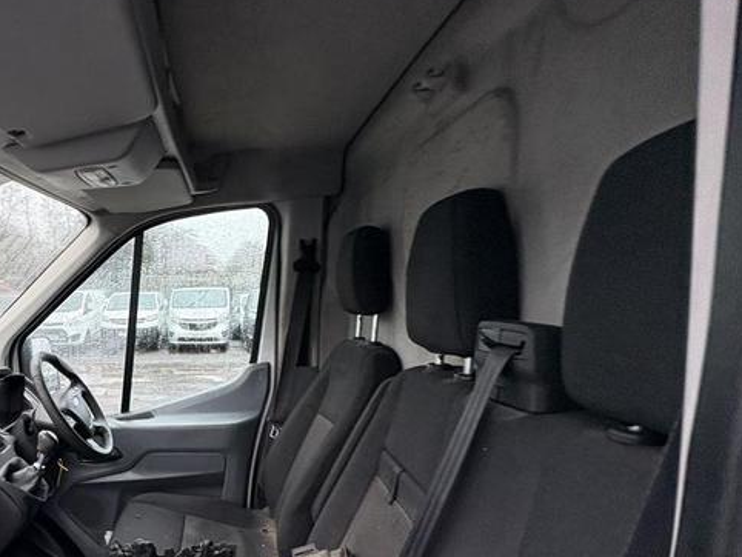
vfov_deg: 51.5
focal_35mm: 26
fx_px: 558
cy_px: 397
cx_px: 85
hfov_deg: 58.3
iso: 160
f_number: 2.2
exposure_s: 1/99
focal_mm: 2.22
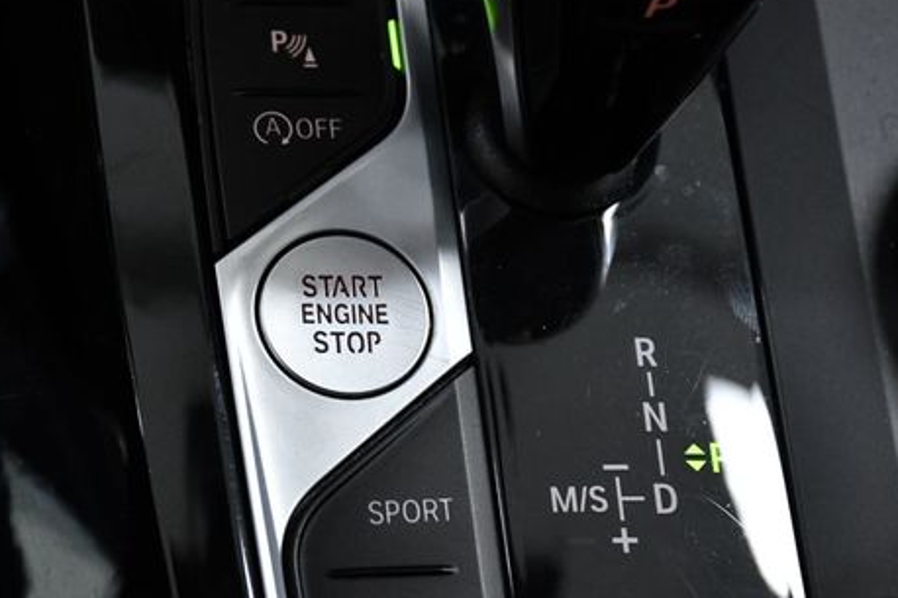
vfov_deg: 12.6
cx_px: 355
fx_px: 2718
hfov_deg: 18.7
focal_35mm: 109
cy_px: 263
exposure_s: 1/250
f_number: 8
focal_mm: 52
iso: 2500
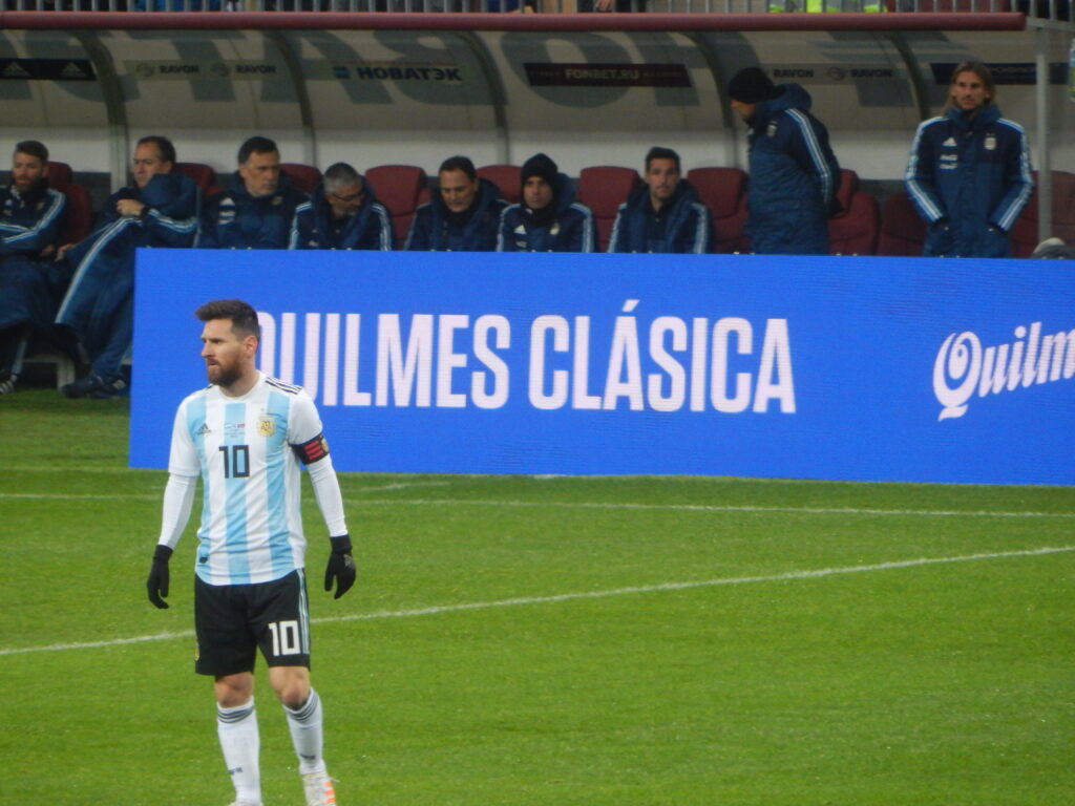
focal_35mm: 765
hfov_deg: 2.6
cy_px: 403
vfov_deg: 1.9
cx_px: 538
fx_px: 23757
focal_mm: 136
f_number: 5.9
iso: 400
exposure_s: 1/100
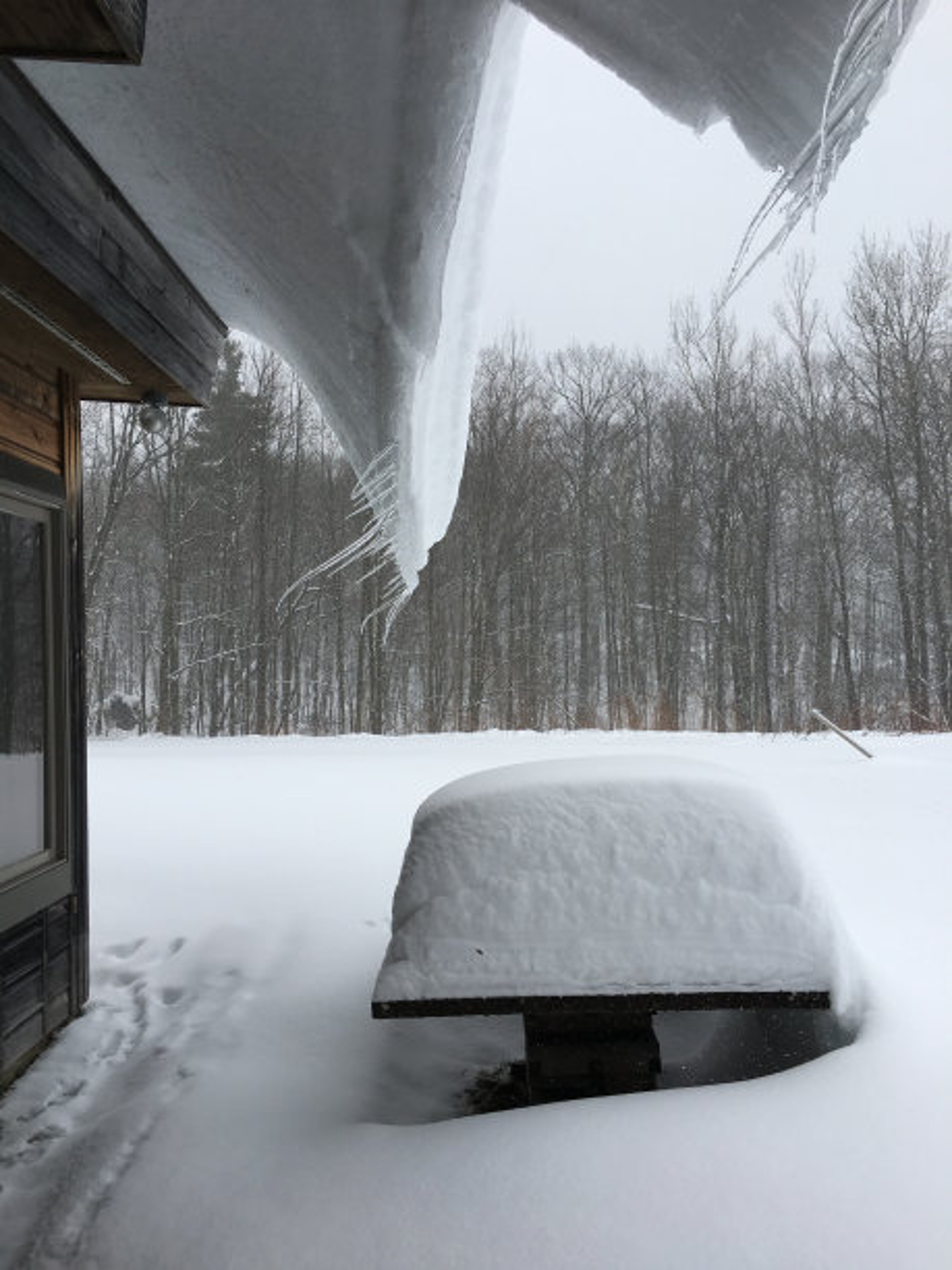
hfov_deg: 48.2
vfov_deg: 61.7
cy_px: 635
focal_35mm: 29
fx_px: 1063
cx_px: 476
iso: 25
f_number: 2.2
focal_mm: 4.15
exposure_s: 1/1183
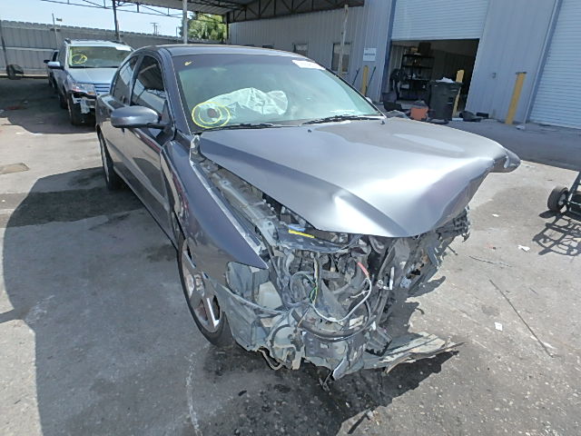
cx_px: 290
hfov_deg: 79.0
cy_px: 218
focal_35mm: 21
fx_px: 352
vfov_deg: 63.4
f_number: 3.5
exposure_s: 1/1000
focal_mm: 3.7
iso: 125
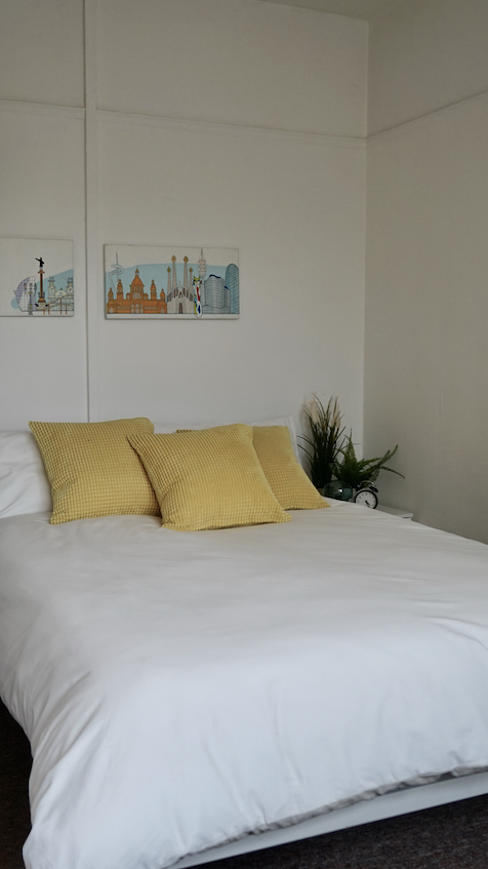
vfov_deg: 52.8
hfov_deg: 31.1
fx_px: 875
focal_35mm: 38
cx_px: 197
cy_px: 434
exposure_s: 1/160
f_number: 4
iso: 400
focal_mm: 24
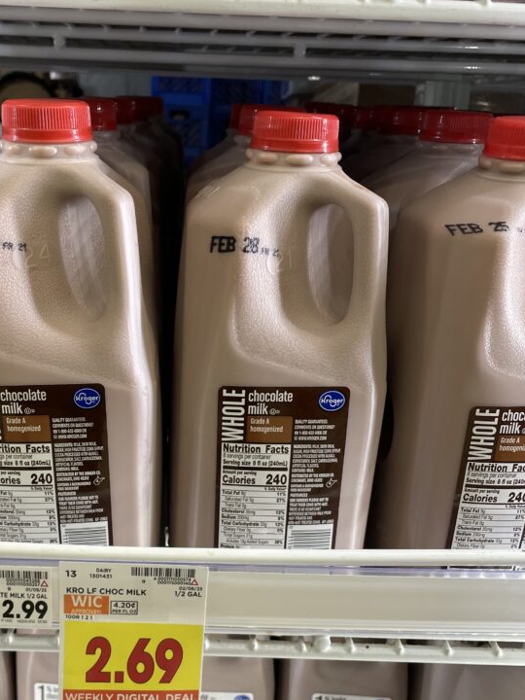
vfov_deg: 49.9
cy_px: 415
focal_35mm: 37
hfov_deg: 38.1
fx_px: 748
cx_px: 165
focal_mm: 4.2
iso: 125
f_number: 1.6
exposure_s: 1/121
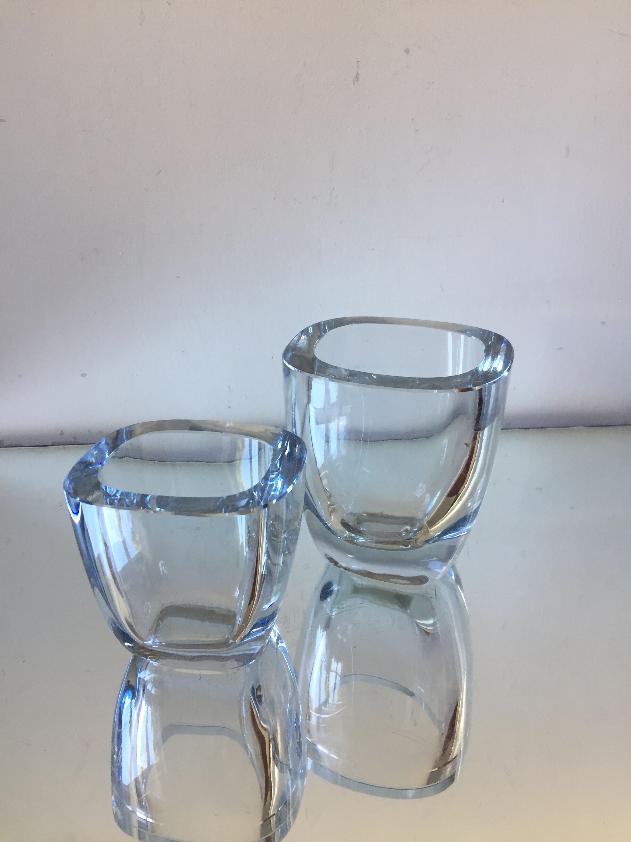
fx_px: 705
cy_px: 421
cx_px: 316
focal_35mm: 29
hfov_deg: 48.2
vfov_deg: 61.7
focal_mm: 4.15
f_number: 2.2
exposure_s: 1/33
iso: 40
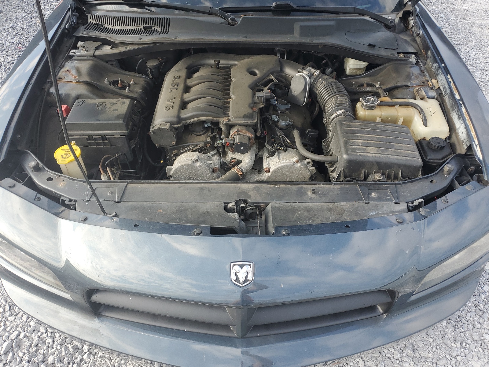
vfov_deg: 53.1
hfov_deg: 67.3
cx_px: 244
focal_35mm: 26
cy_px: 184
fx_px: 367
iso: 50
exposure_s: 1/435
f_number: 1.5
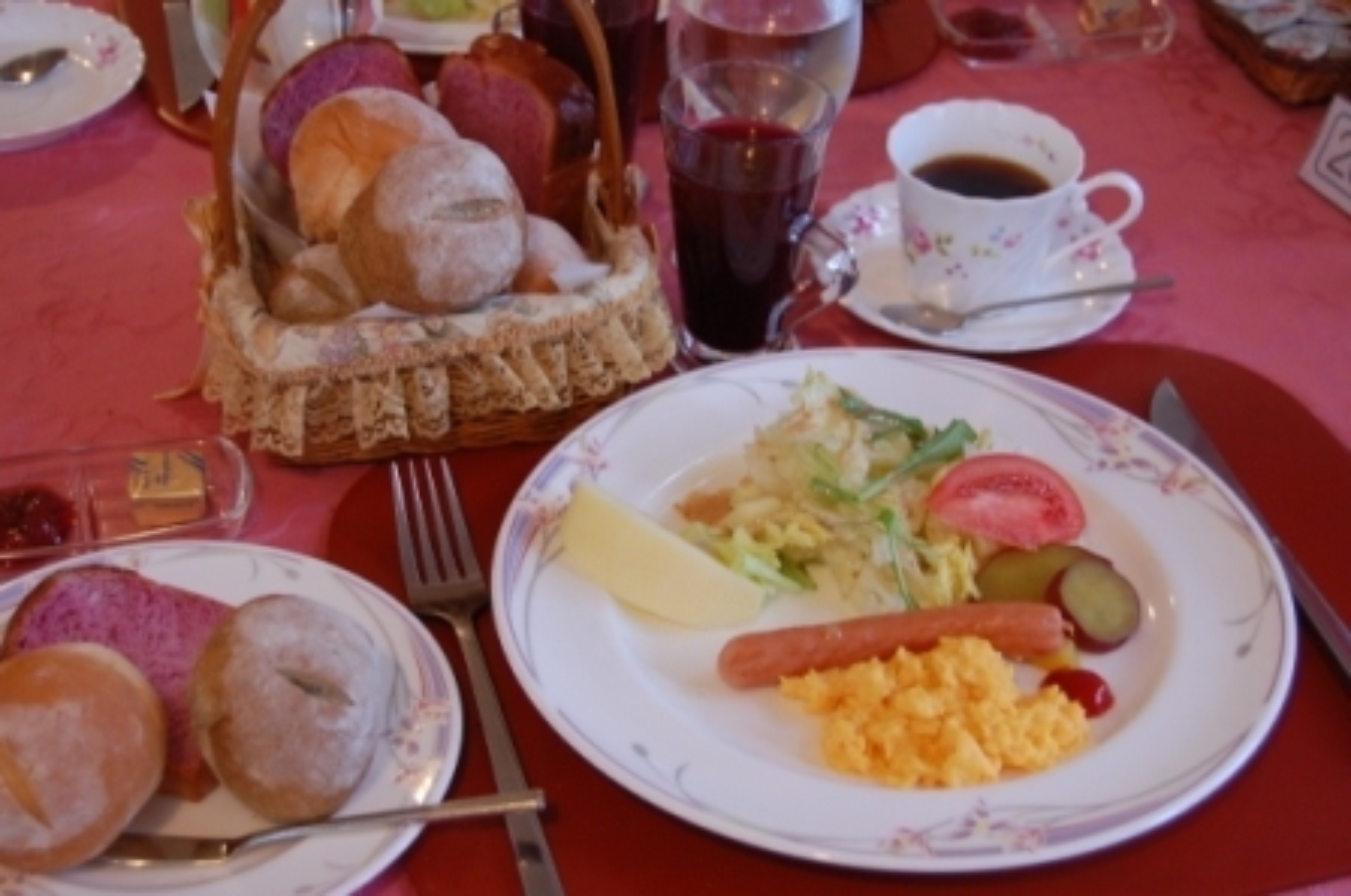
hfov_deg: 29.9
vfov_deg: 20.1
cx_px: 676
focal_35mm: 68
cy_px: 448
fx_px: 2529
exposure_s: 1/15
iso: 800
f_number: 6.3
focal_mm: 45
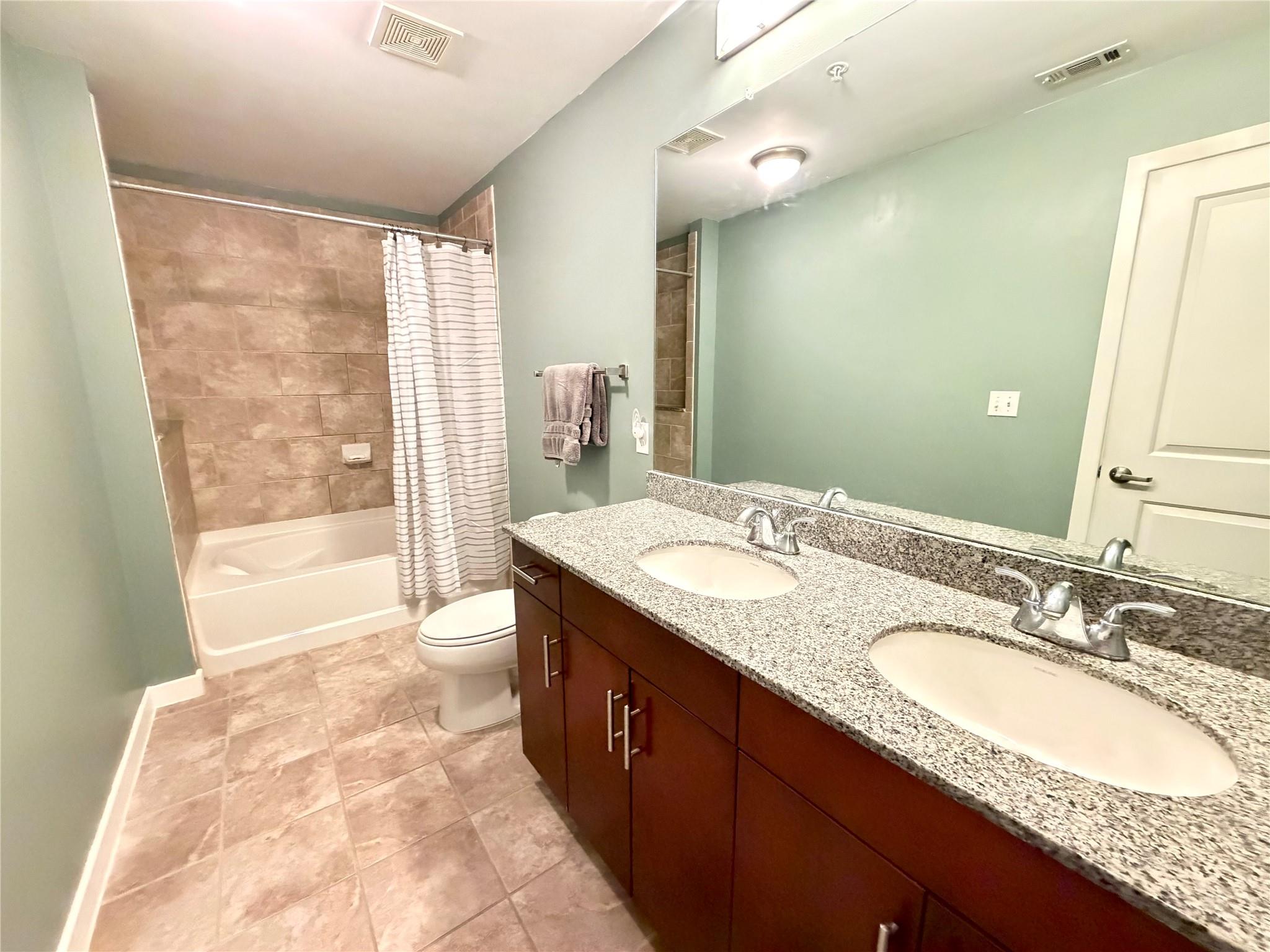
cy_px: 476
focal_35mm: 14
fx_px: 514
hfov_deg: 102.1
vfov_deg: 85.7
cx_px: 635
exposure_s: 1/60
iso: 1250
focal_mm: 2.22
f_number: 2.2
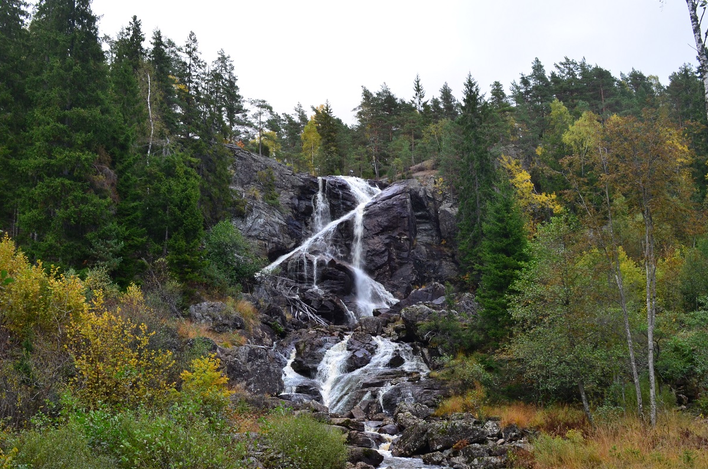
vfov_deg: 35.7
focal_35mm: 37
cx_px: 317
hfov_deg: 51.9
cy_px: 280
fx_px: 726
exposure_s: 1/30
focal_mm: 20
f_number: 9
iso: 400
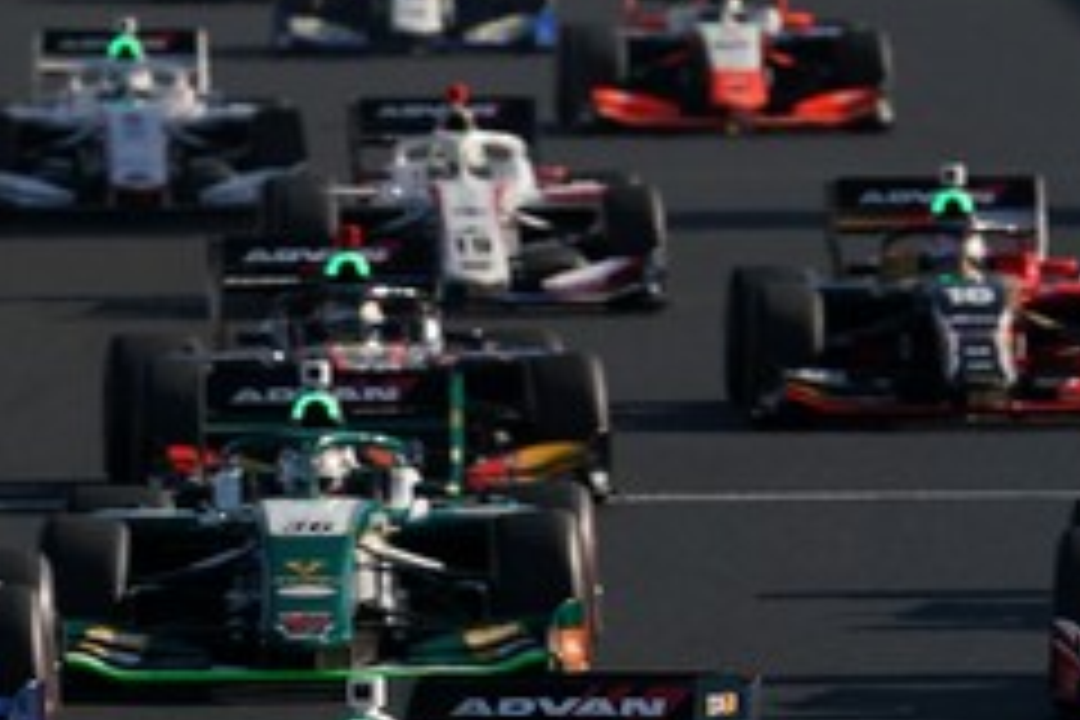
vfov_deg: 1.2
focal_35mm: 1103
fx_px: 33087
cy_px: 220
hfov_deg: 1.9
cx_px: 320
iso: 200
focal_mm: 368
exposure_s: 1/800
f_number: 8
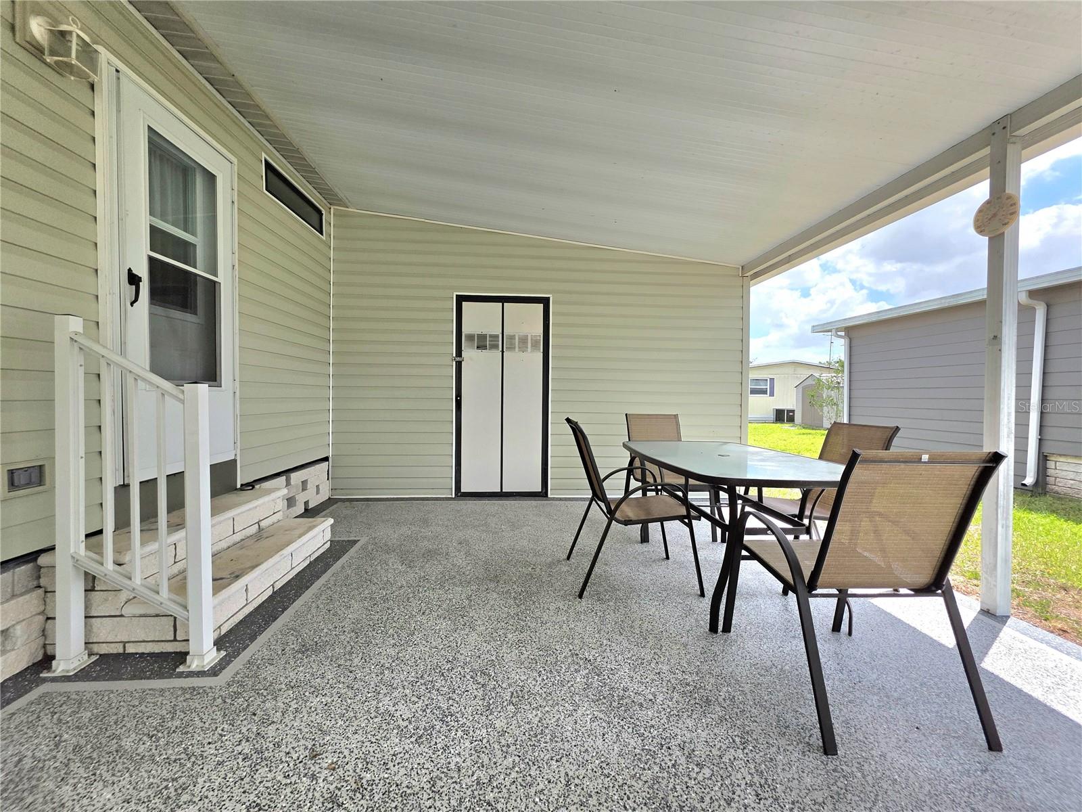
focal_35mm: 13
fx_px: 406
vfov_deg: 89.9
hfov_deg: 106.2
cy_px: 406
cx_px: 541
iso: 40
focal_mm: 2.2
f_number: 1.9
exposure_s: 1/1429
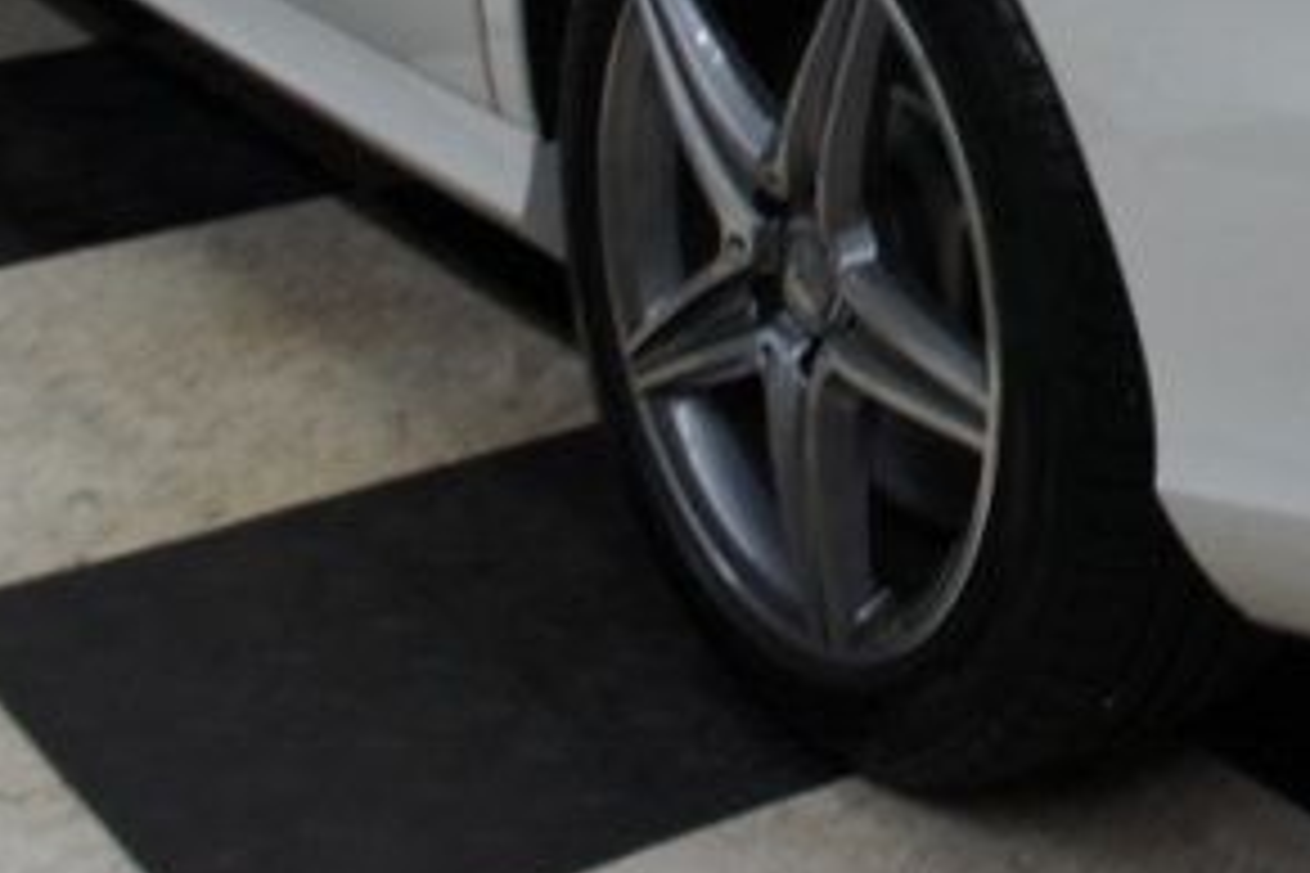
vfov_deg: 13.5
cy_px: -493
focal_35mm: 95
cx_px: 1472
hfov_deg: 20.4
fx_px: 3457
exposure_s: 1/40
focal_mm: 18
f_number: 4
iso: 200
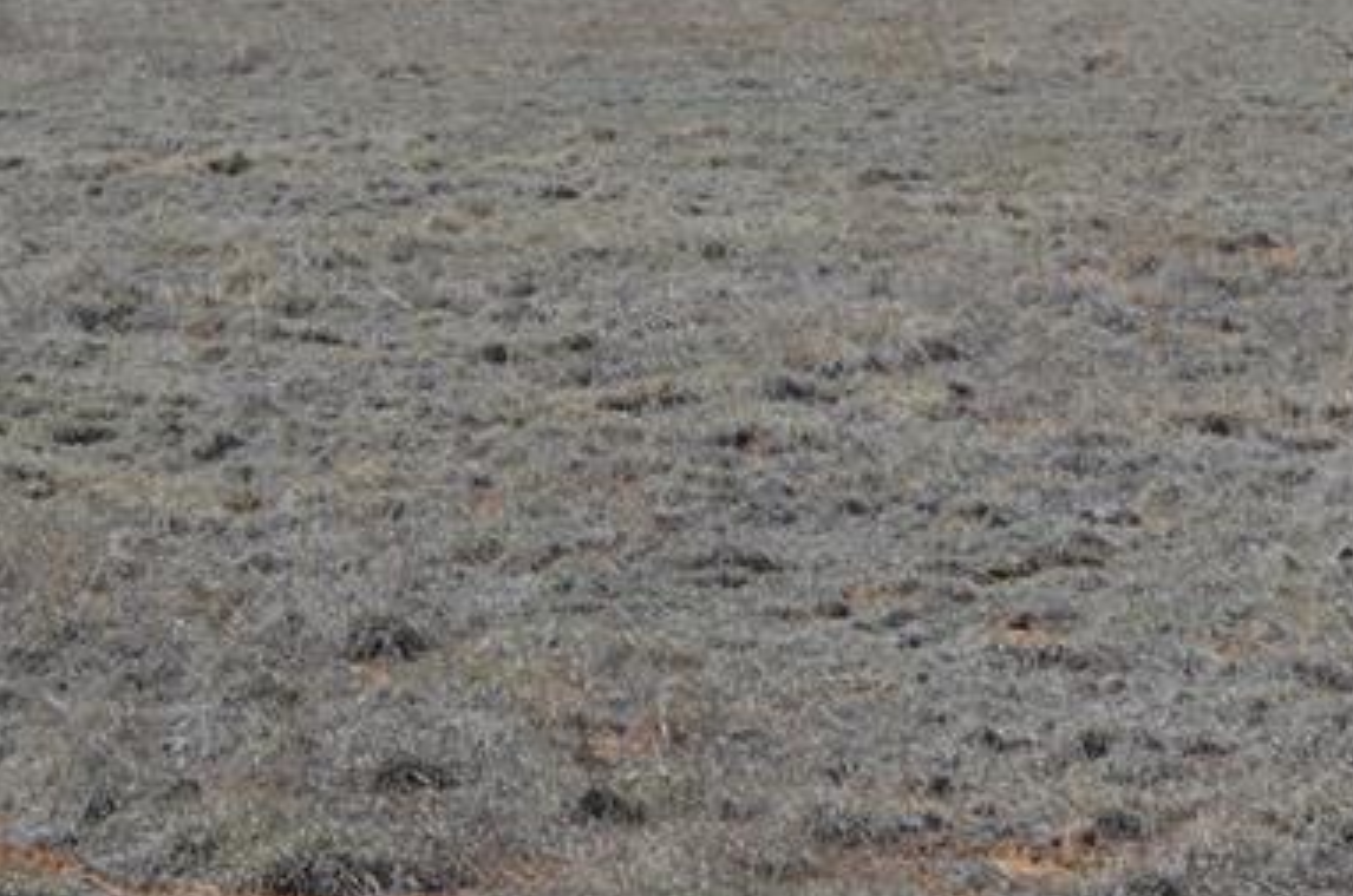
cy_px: -253
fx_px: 7538
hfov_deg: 10.1
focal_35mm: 201
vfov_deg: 6.7
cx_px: 1635
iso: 100
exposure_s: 1/320
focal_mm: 50
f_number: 9
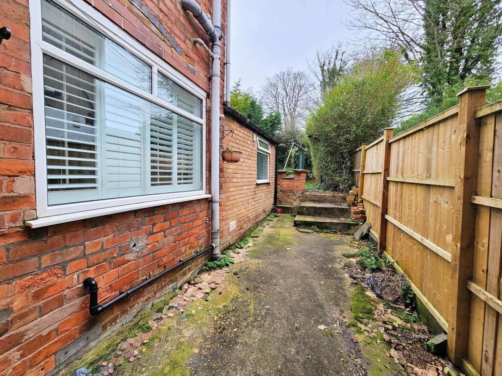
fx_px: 189
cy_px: 188
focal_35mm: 13
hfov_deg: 106.2
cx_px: 251
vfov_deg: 89.9
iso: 64
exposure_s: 1/100
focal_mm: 2.2
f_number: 2.2
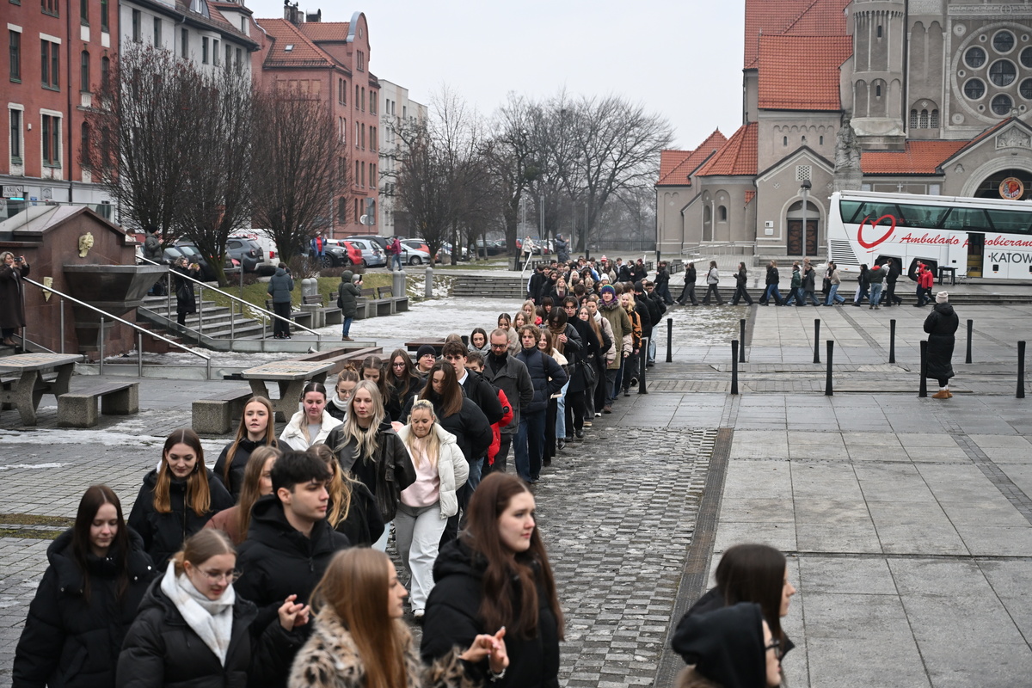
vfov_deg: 23.4
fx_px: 1663
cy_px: 344
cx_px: 516
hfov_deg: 34.5
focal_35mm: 58
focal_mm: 58
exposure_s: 1/1250
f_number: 4
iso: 2000
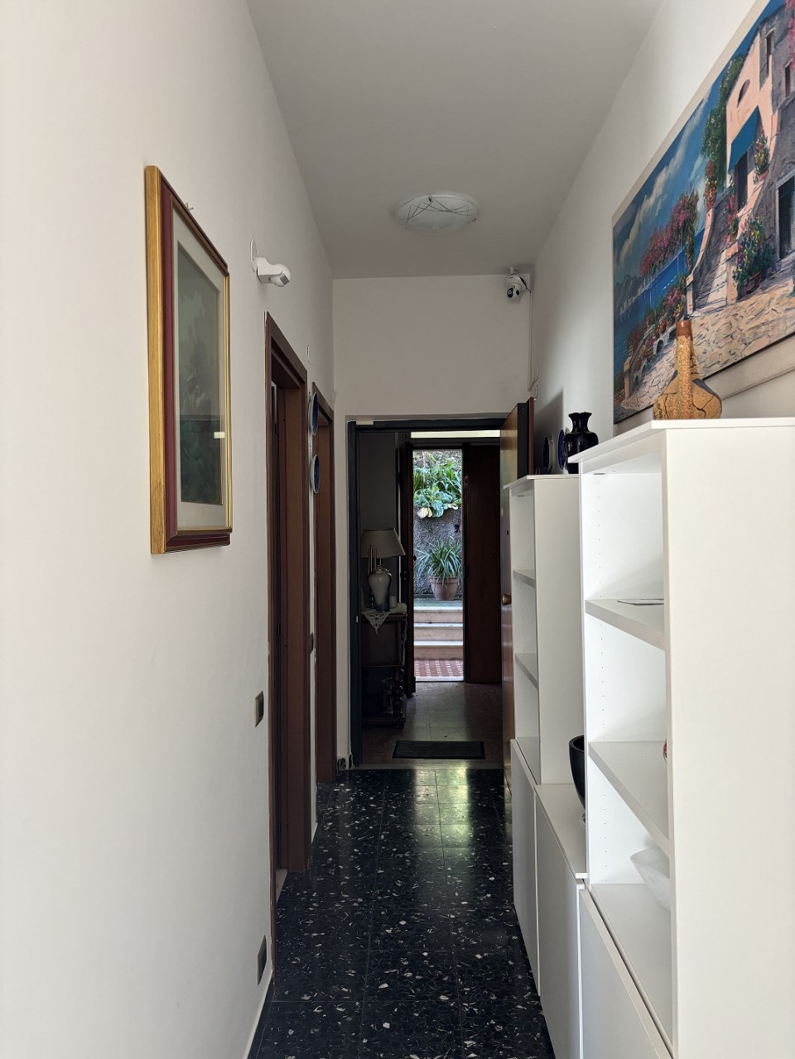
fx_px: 796
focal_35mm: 26
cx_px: 398
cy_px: 530
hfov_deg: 53.1
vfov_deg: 67.3
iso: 125
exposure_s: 1/121
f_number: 1.6
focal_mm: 5.96
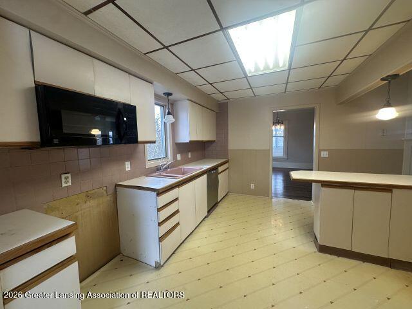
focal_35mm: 14
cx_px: 206
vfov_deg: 85.7
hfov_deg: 102.1
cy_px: 154
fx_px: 167
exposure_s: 1/120
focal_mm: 2.22
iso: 160
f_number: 2.2
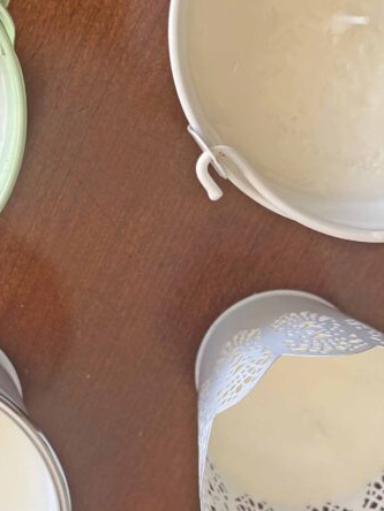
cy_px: 262
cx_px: 116
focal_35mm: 60
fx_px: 887
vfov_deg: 32.2
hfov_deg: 24.3
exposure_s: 1/121
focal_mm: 5.7
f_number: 1.5
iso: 64
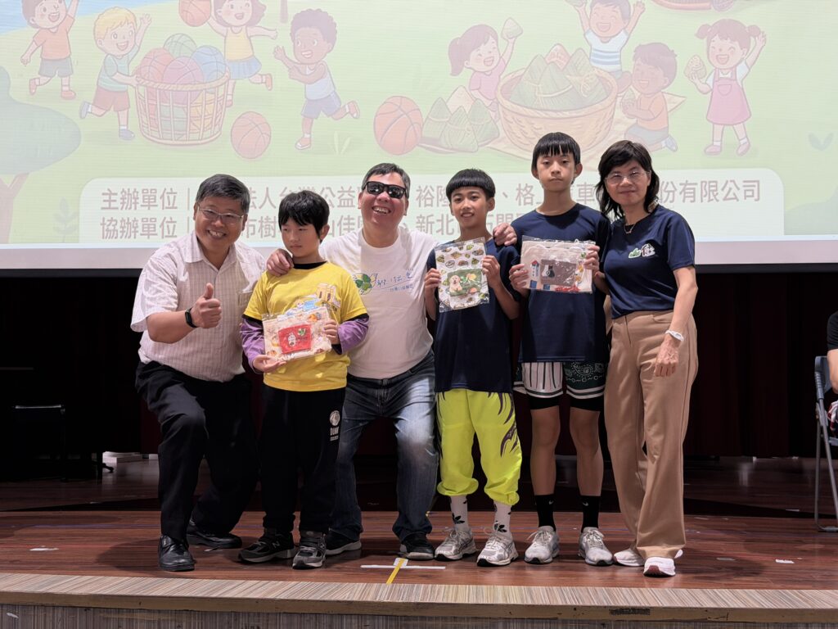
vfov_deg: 30.3
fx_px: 1162
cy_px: 314
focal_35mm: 48
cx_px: 419
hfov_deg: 39.7
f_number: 1.78
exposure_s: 1/121
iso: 64
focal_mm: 6.76
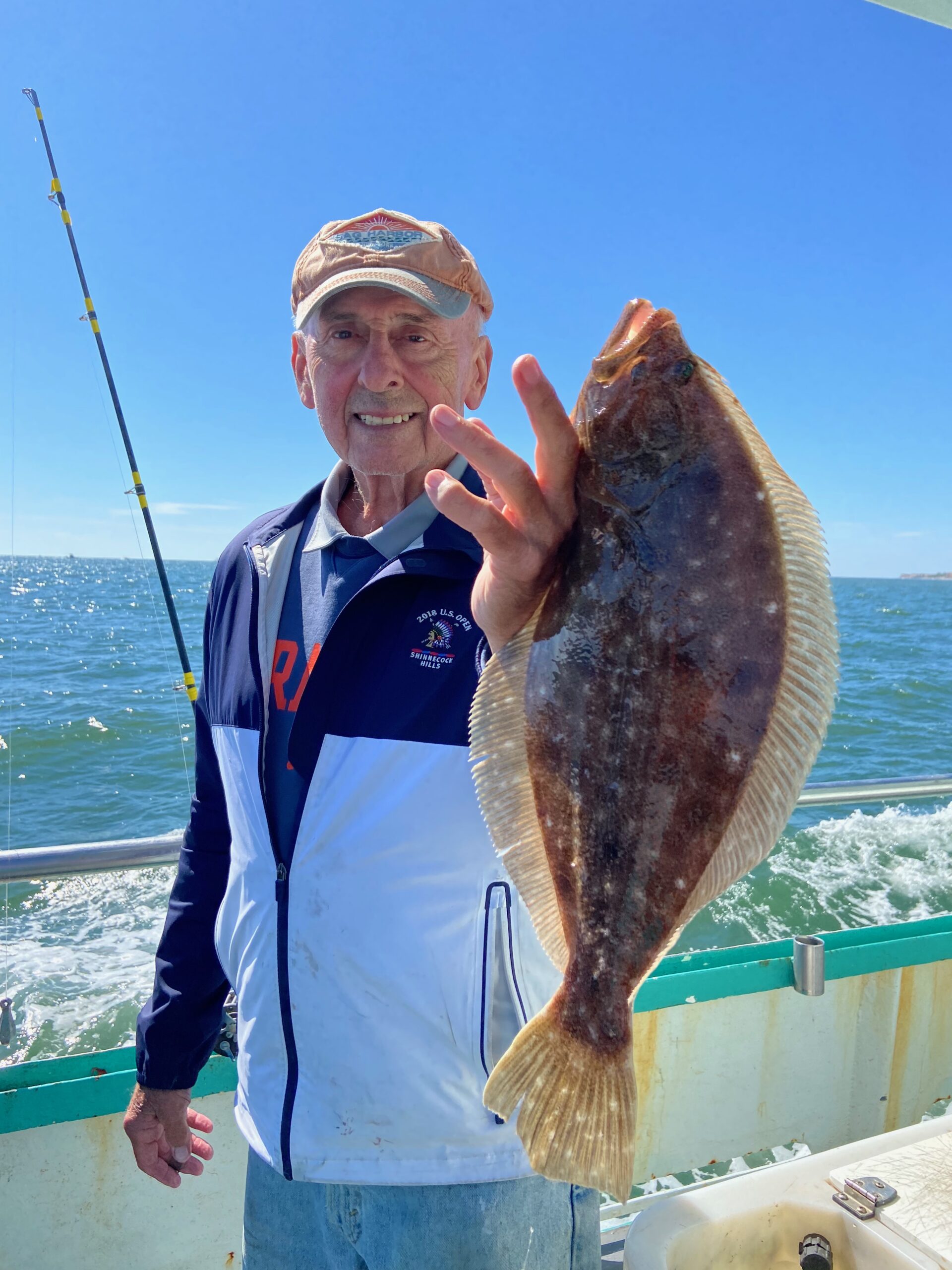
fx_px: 953
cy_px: 635
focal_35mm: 26
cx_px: 476
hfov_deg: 53.1
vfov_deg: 67.3
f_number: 1.8
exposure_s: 1/2315
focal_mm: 4.25
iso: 32
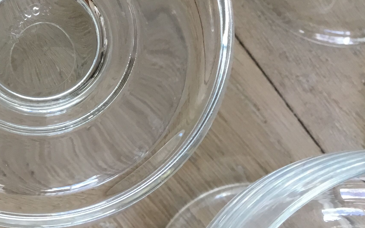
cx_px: 54
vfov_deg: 20.3
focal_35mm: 63
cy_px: 34
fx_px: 627
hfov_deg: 31.3
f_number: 2.4
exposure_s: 1/33
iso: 32
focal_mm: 3.3
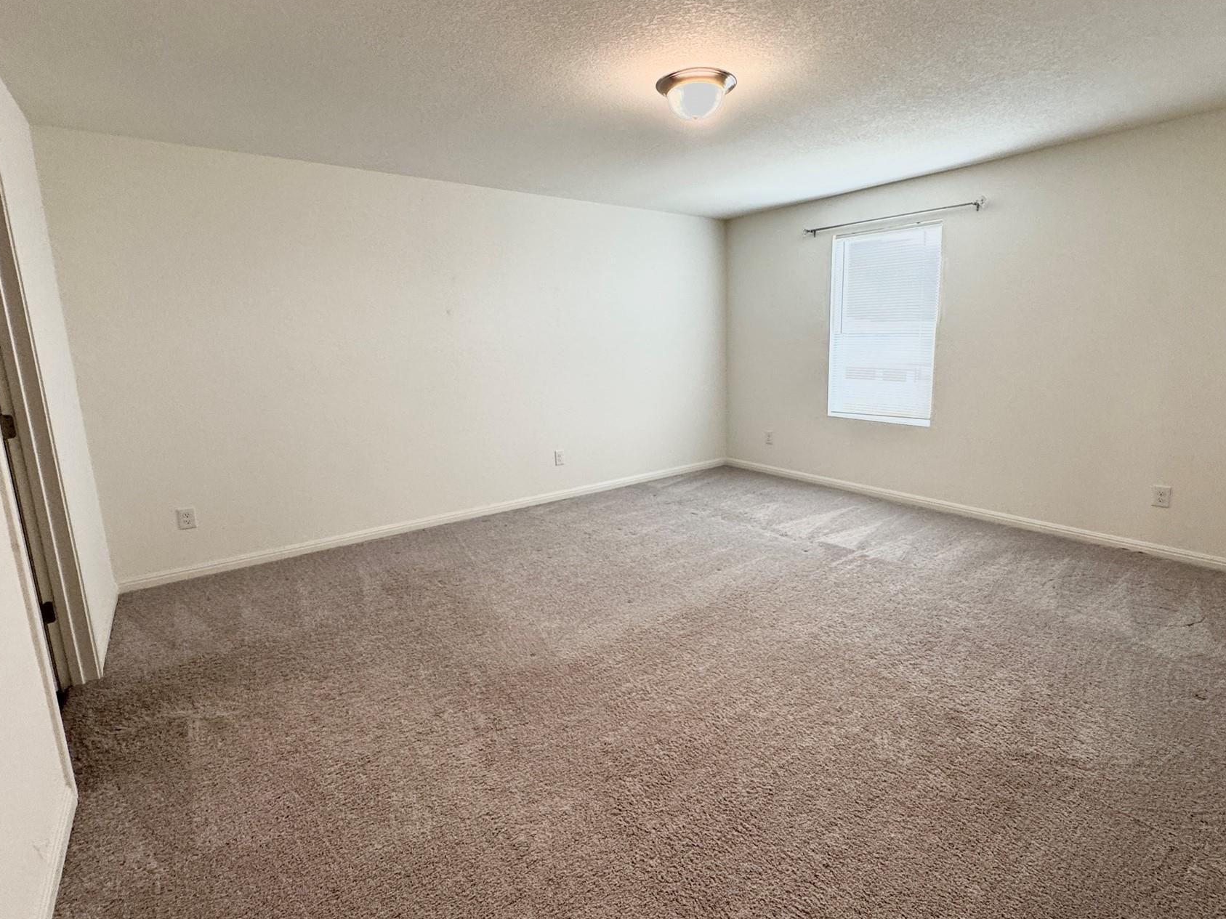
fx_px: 602
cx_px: 645
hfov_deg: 91.0
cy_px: 444
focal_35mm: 17
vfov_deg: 74.7
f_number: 2.2
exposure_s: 1/60
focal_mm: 2.22
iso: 200
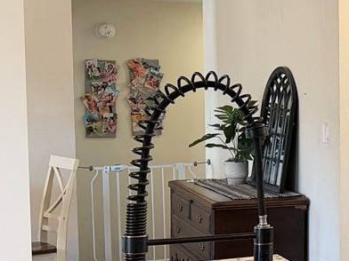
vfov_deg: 15.1
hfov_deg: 17.3
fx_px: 988
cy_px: 142
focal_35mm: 98
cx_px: 576
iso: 160
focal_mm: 6.76
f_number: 1.78
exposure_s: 1/120
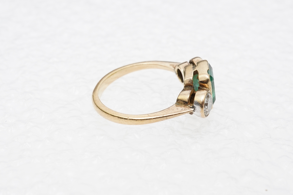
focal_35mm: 67
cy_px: 95
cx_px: 142
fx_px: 545
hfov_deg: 30.1
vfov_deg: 20.3
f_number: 20
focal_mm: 30
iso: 640
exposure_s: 1/100
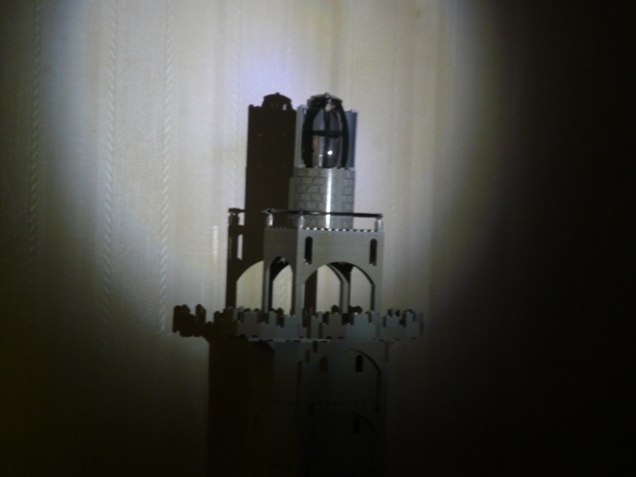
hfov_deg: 23.0
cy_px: 238
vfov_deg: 17.4
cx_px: 318
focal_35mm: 85
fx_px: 1562
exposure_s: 1.3
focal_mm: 14.2
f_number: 5
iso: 100
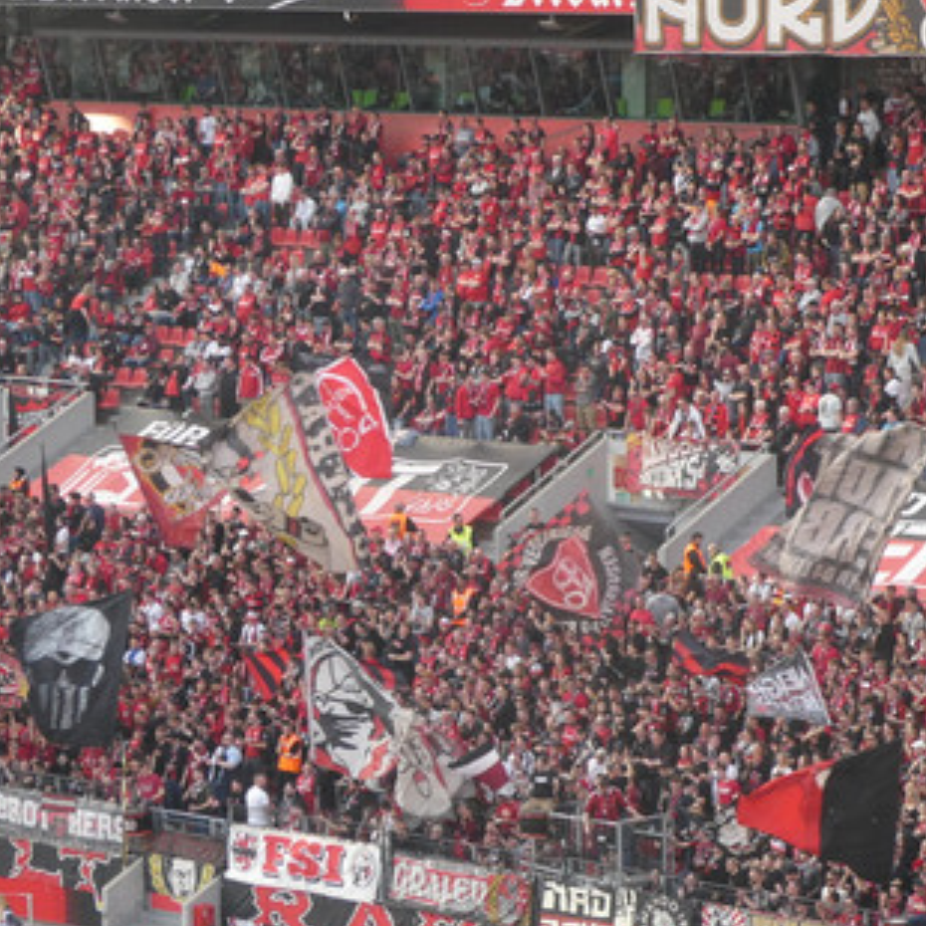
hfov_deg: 10.7
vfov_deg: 10.7
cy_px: 588
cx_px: 487
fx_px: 4963
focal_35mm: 164
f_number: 4.9
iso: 125
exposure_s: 1/80
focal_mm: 16.1
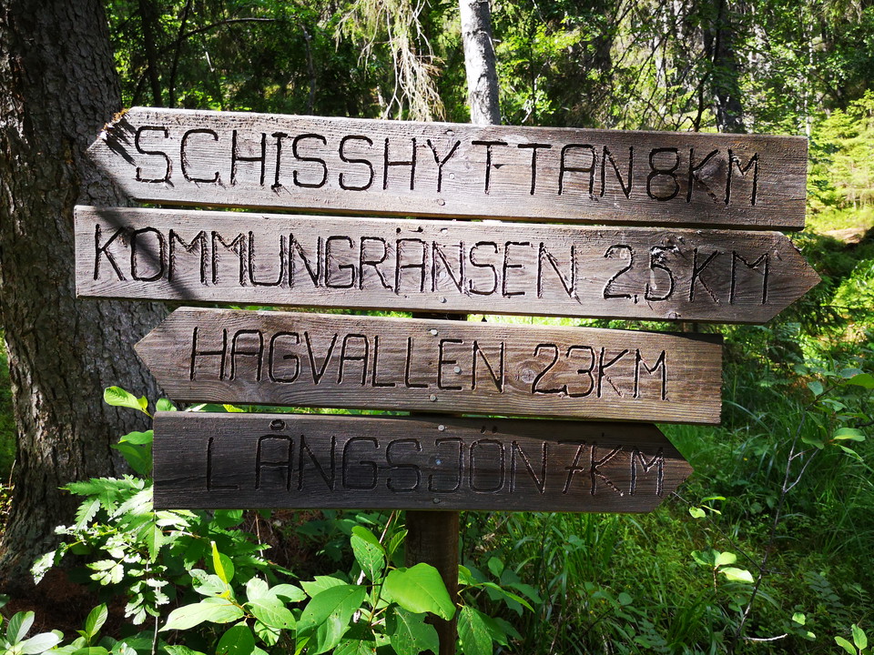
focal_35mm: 27
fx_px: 682
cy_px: 328
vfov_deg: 51.4
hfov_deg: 65.3
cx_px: 437
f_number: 1.8
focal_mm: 3.95
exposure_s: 1/900
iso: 200
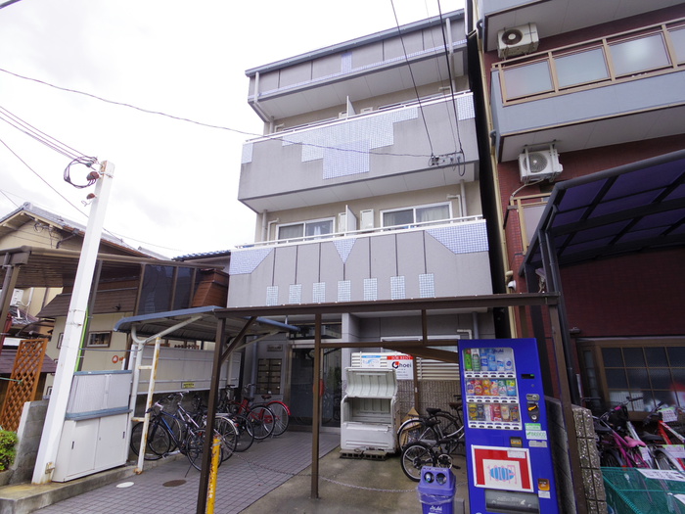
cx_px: 342
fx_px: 336
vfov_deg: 74.7
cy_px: 257
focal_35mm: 17
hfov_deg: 91.0
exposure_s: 1/500
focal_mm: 3.8
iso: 200
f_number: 4.5
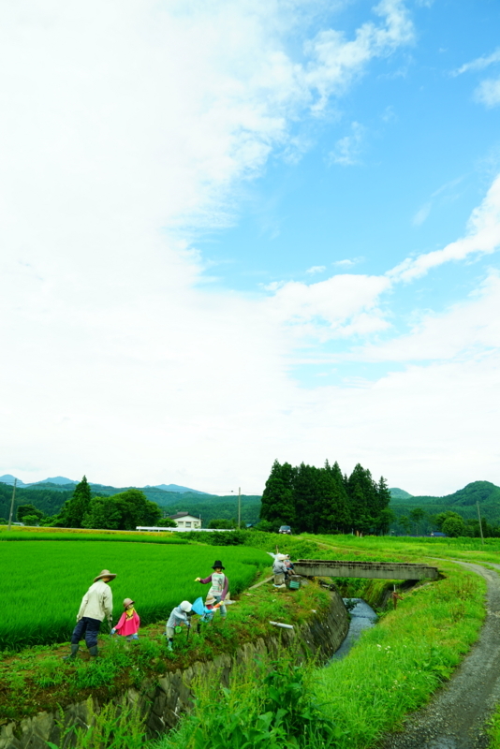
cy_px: 374
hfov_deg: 53.2
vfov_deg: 73.7
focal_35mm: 24
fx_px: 500
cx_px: 250
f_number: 8
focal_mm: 24
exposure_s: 1/100
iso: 100
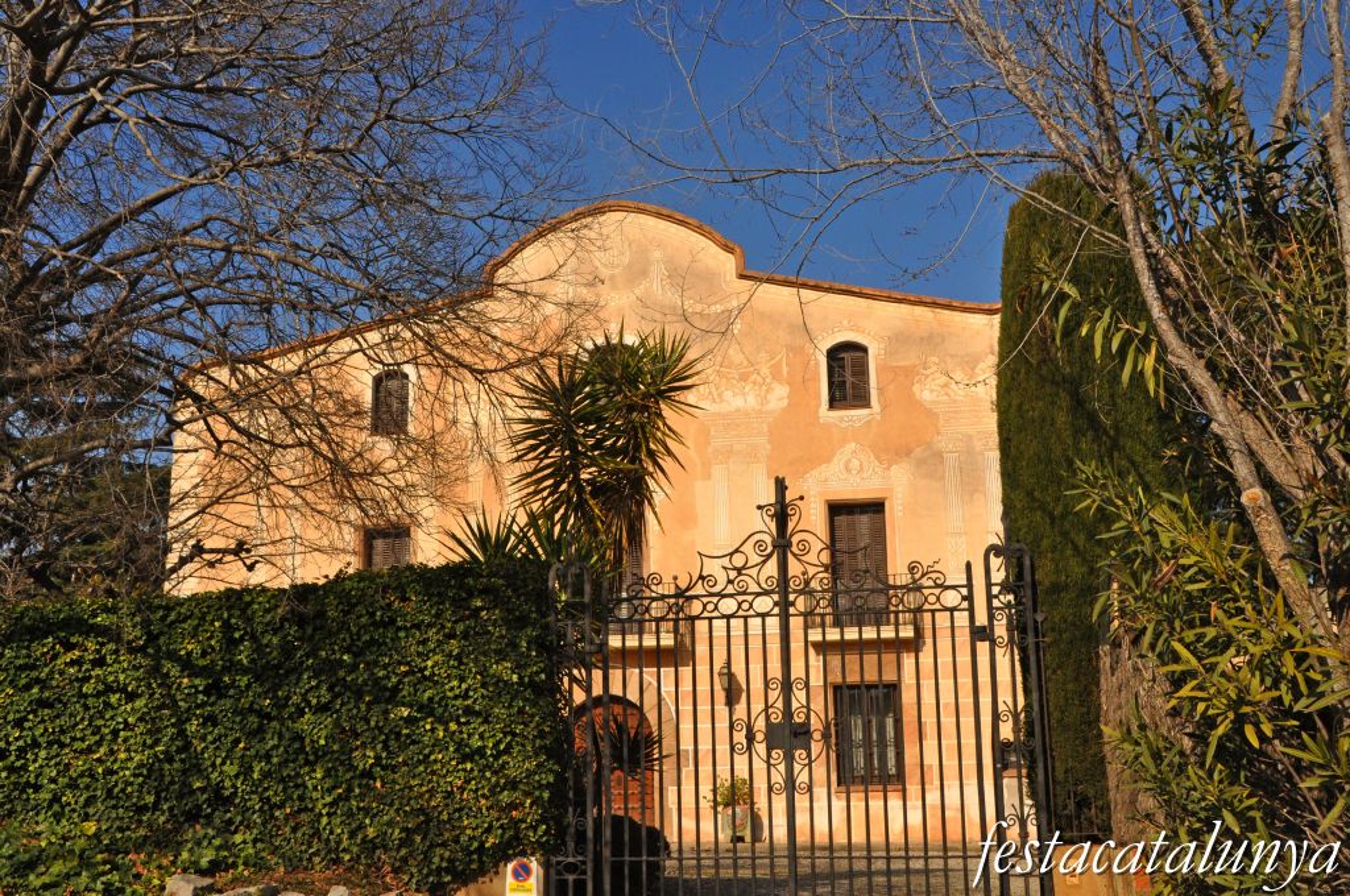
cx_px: 675
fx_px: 1461
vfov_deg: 34.1
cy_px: 448
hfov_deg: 49.6
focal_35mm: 39
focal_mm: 26
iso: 640
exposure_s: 1/800
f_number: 14
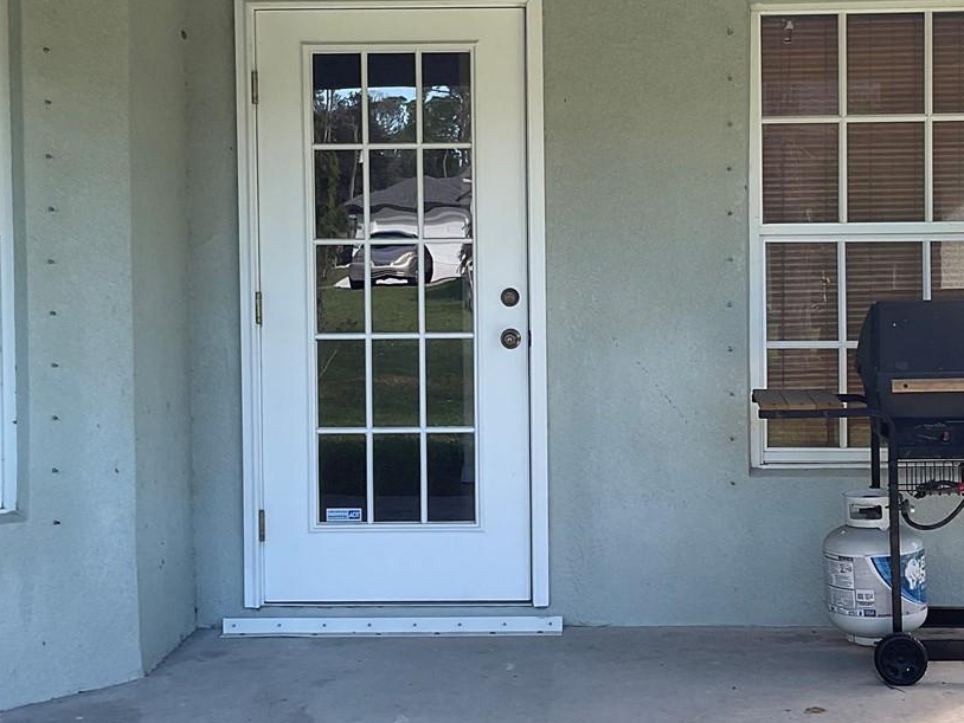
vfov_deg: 25.6
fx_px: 1588
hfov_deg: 33.6
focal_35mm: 57
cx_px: 592
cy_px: 301
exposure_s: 1/206
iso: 16
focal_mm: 3
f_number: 1.8
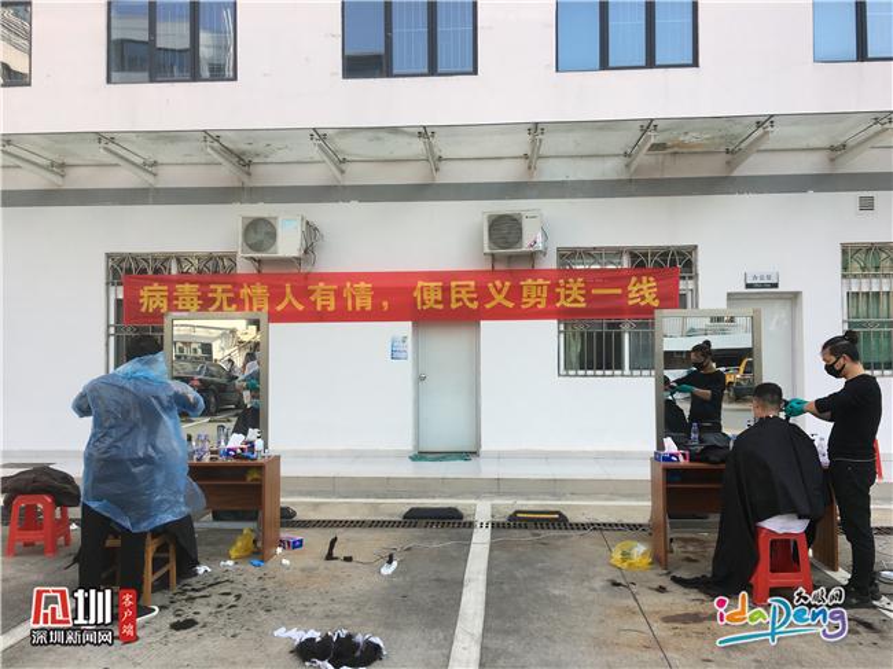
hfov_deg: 61.7
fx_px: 748
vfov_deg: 48.2
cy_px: 334
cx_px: 446
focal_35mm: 29
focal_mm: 4.15
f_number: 2.2
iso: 25
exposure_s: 1/439
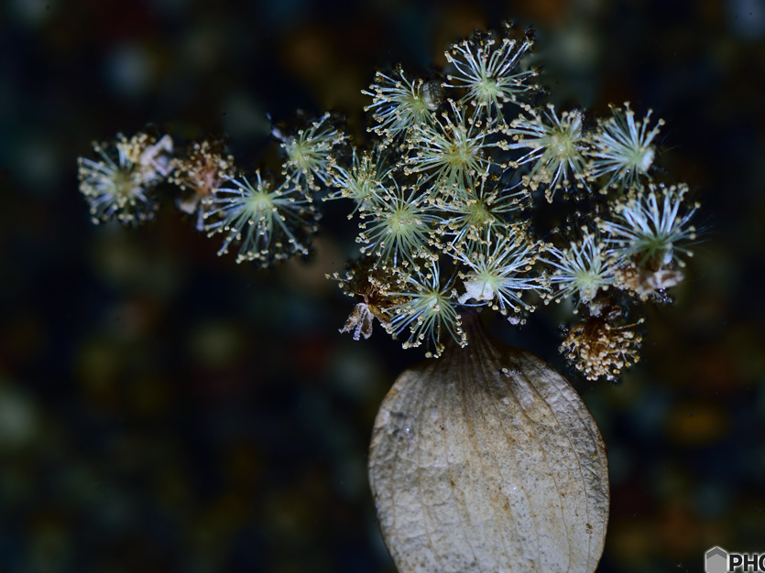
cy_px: 277
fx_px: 2342
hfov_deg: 18.5
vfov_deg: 14.0
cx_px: 397
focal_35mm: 106
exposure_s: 1/640
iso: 100
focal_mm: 60
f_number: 6.3
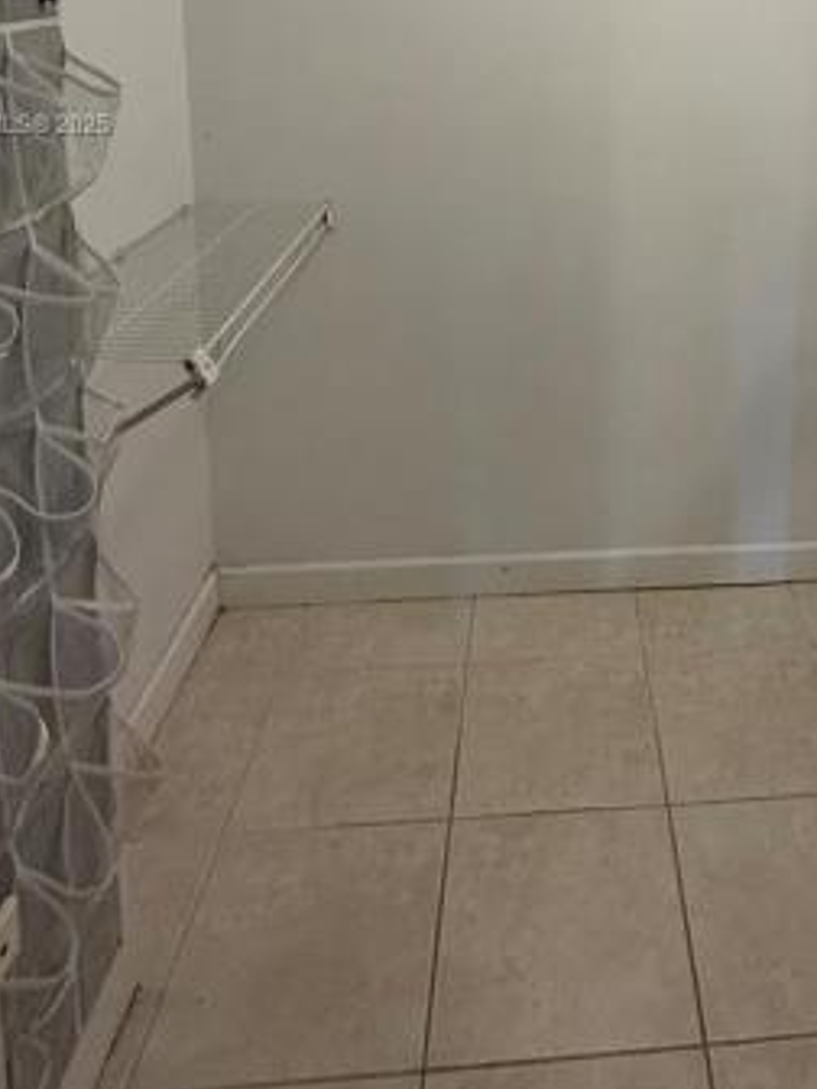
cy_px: 126
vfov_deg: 53.2
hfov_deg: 44.9
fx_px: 944
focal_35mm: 30
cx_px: 629
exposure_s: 1/120
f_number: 2.2
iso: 320
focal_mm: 2.22
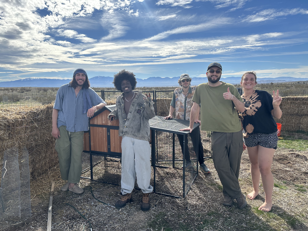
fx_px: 214
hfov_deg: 71.6
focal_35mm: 24
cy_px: 116
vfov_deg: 56.8
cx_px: 154
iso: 80
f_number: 1.78
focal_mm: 6.86
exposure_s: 1/7042
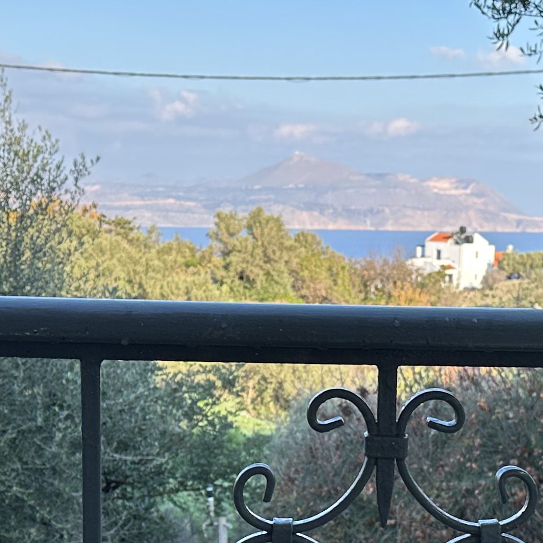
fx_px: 1455
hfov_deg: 21.0
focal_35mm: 82
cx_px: 373
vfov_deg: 20.9
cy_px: 437
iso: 80
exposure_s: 1/1183
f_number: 1.78
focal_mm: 6.86
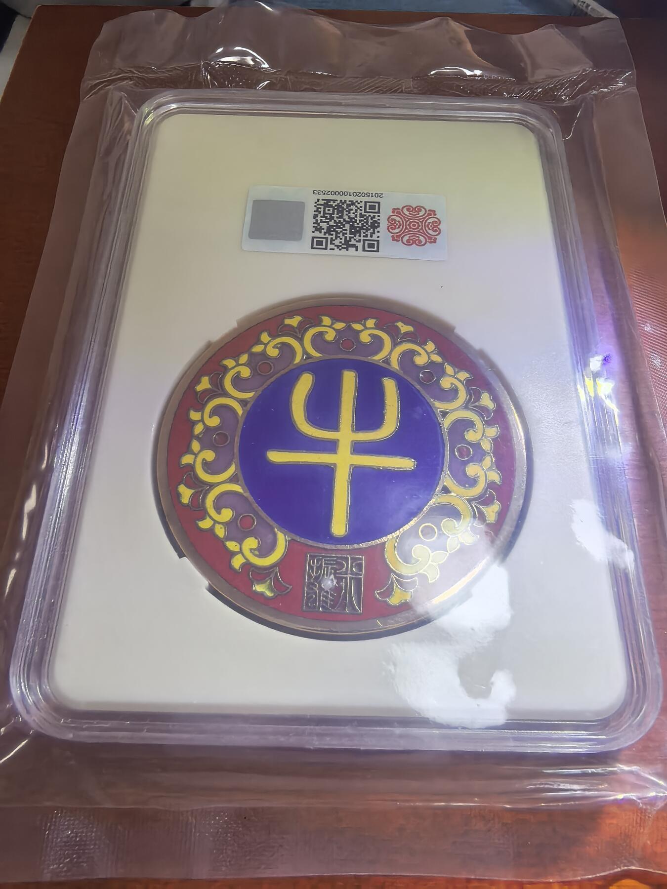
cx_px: 334
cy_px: 444
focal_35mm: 24
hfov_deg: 56.8
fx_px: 617
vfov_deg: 71.6
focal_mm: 1.68
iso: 125
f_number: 2.2
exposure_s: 1/100
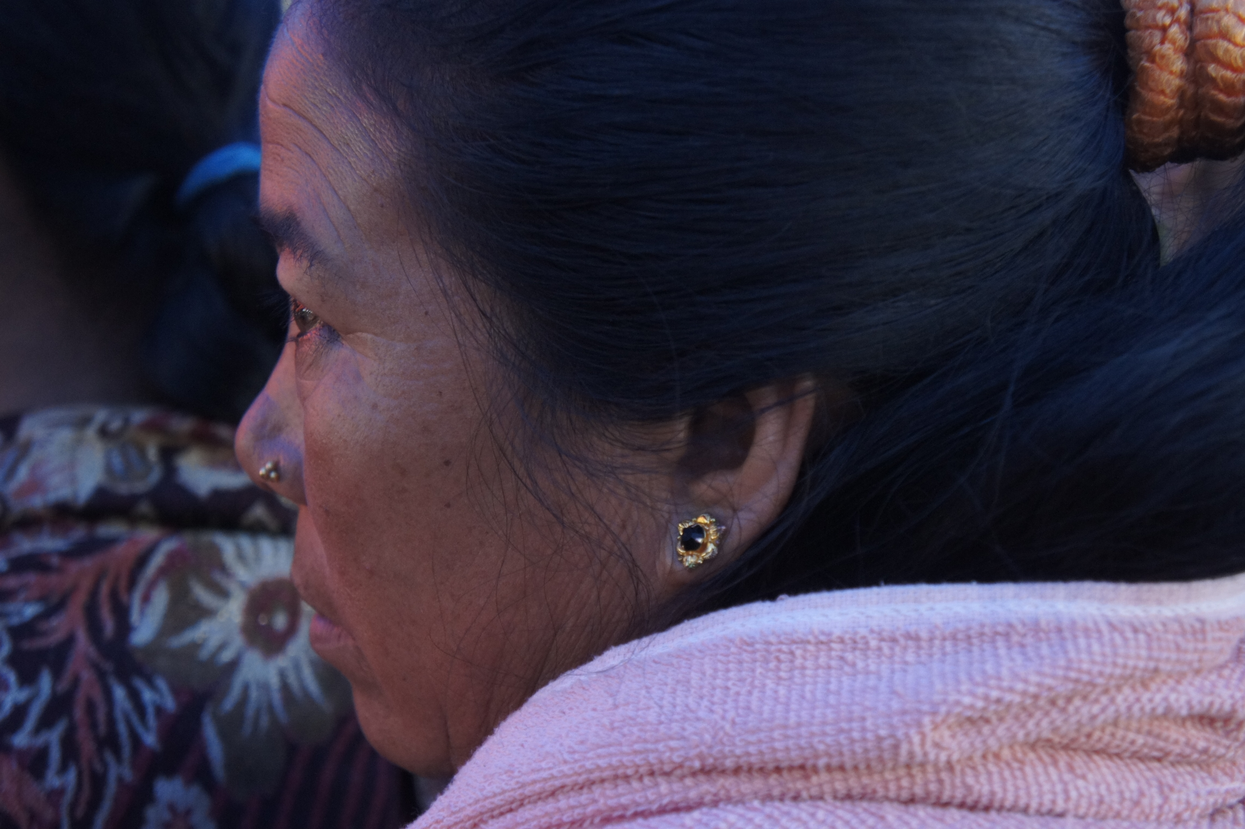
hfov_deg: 31.9
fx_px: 2177
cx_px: 622
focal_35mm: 63
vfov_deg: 21.5
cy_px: 414
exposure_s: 1/30
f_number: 5
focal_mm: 42
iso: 1600
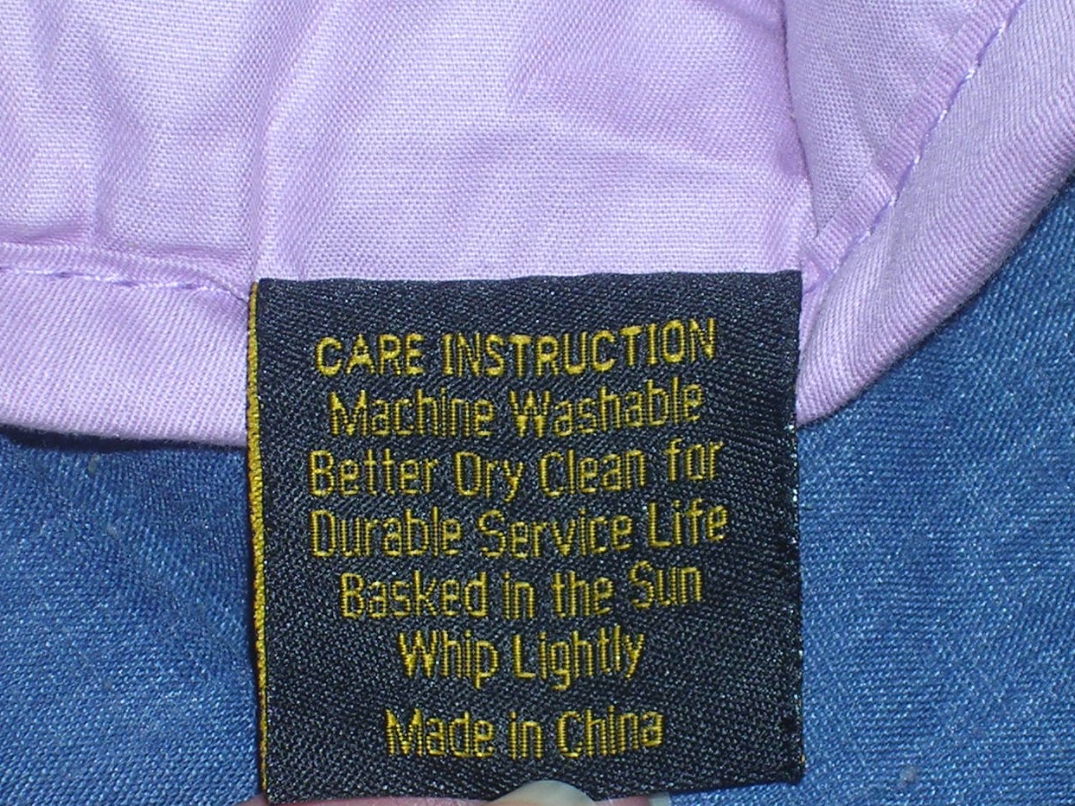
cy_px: 403
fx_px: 3571
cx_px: 538
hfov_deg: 17.1
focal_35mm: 115
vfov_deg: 12.9
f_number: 4.9
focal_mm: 17.4
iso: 50
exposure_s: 1/60.1
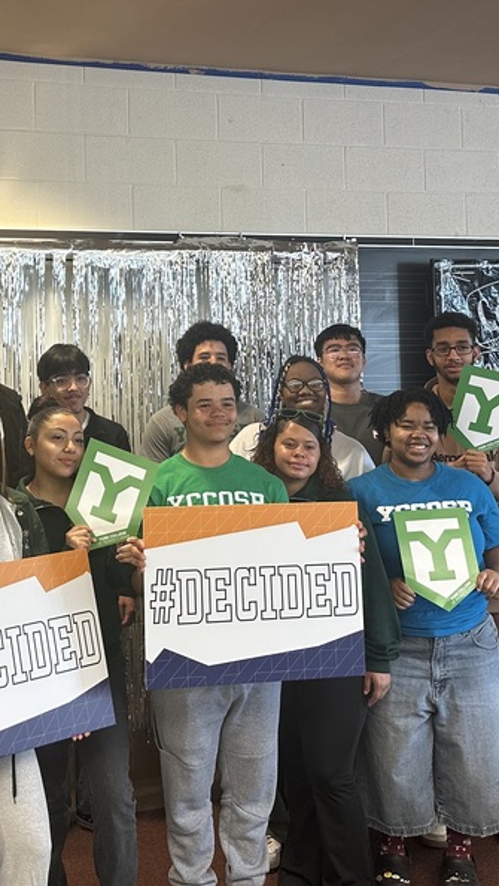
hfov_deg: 26.1
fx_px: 1058
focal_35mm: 45
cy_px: 335
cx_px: 100
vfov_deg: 45.1
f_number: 1.78
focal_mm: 6.86
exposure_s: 1/60
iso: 160
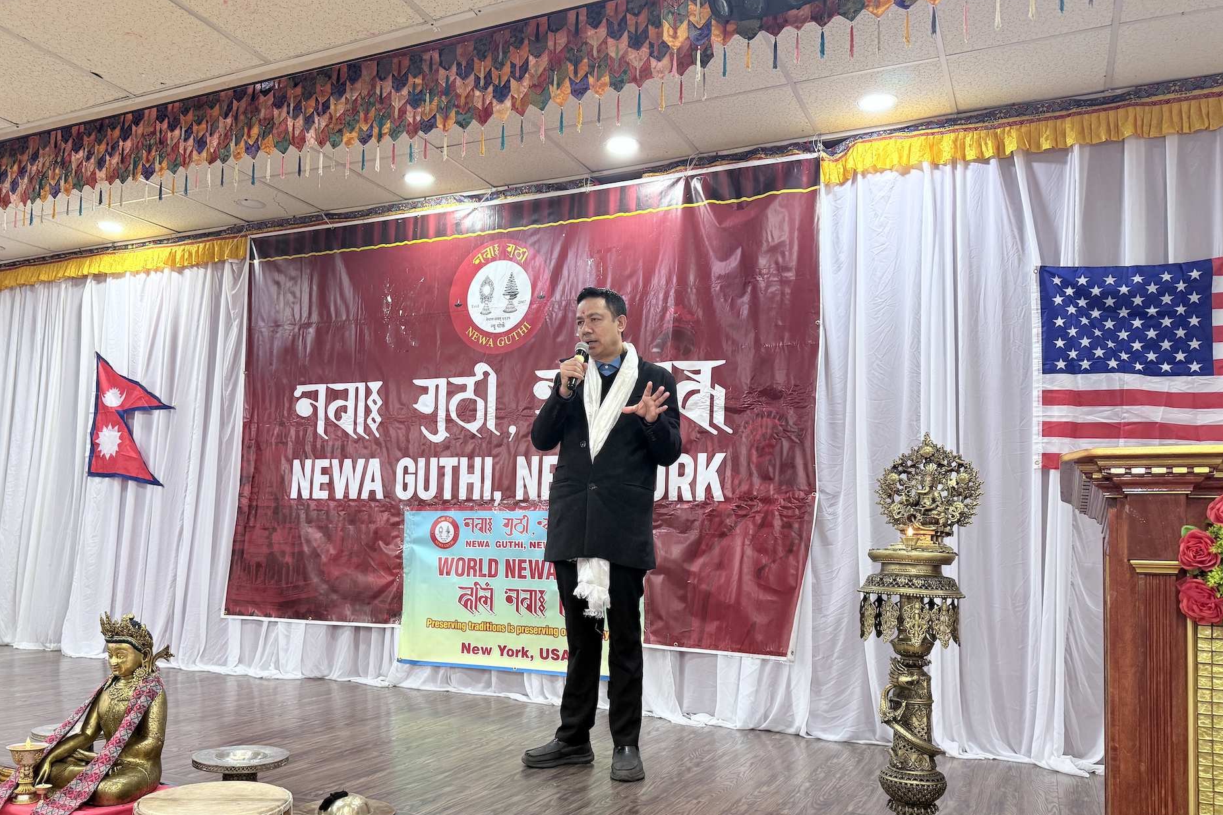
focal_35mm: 29
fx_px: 985
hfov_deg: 63.4
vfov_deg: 44.8
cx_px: 530
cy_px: 480
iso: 160
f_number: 1.78
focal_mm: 6.76
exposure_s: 1/60
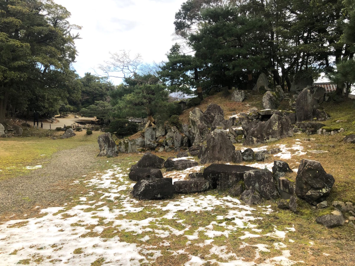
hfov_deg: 63.4
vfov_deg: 49.7
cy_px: 133
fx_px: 287
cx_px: 178
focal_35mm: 28
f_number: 1.8
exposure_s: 1/496
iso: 20
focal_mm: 4
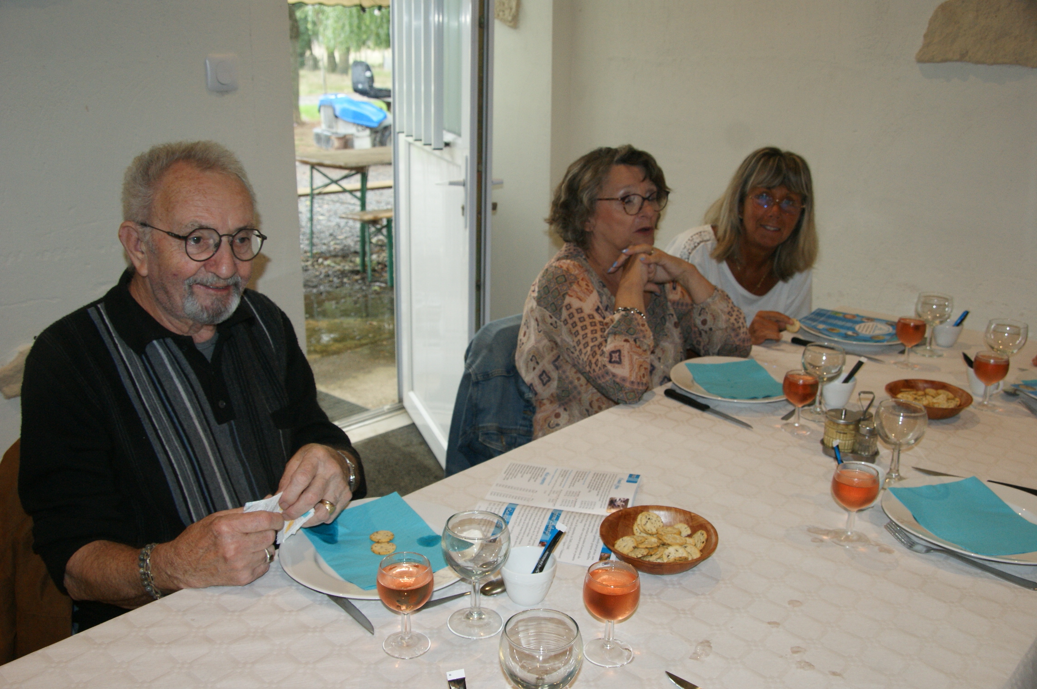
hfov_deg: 57.3
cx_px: 518
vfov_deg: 39.9
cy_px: 344
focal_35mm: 33
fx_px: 949
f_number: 5.6
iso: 400
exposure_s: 1/60
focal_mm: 22
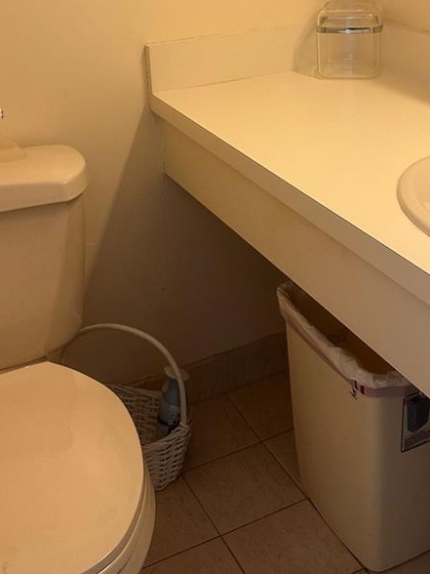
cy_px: 114
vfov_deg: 37.5
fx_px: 812
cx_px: 263
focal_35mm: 49
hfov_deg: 29.6
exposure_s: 1/60
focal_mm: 6.86
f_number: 1.78
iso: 200
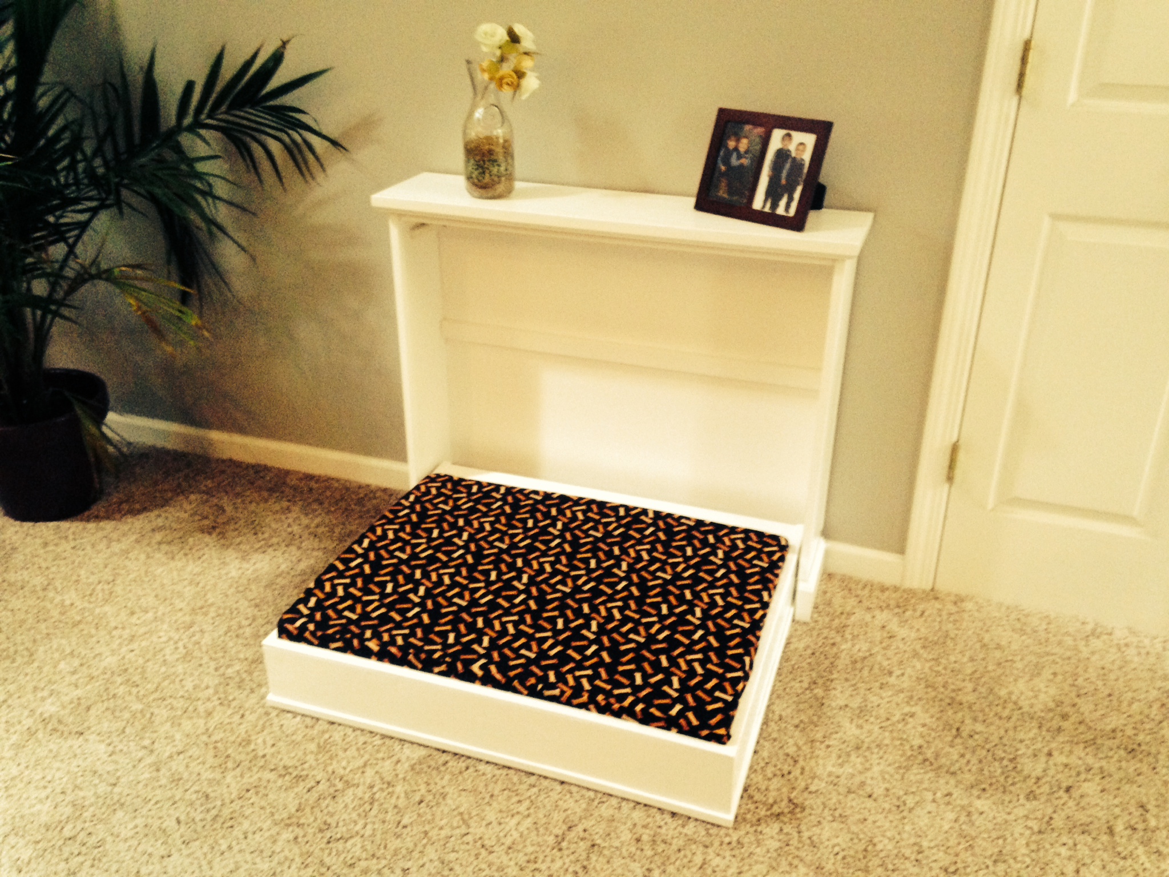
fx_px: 1114
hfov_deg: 55.4
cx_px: 584
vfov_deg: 42.9
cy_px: 438
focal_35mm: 33
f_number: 2.4
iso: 400
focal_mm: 4.12
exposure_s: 1/15
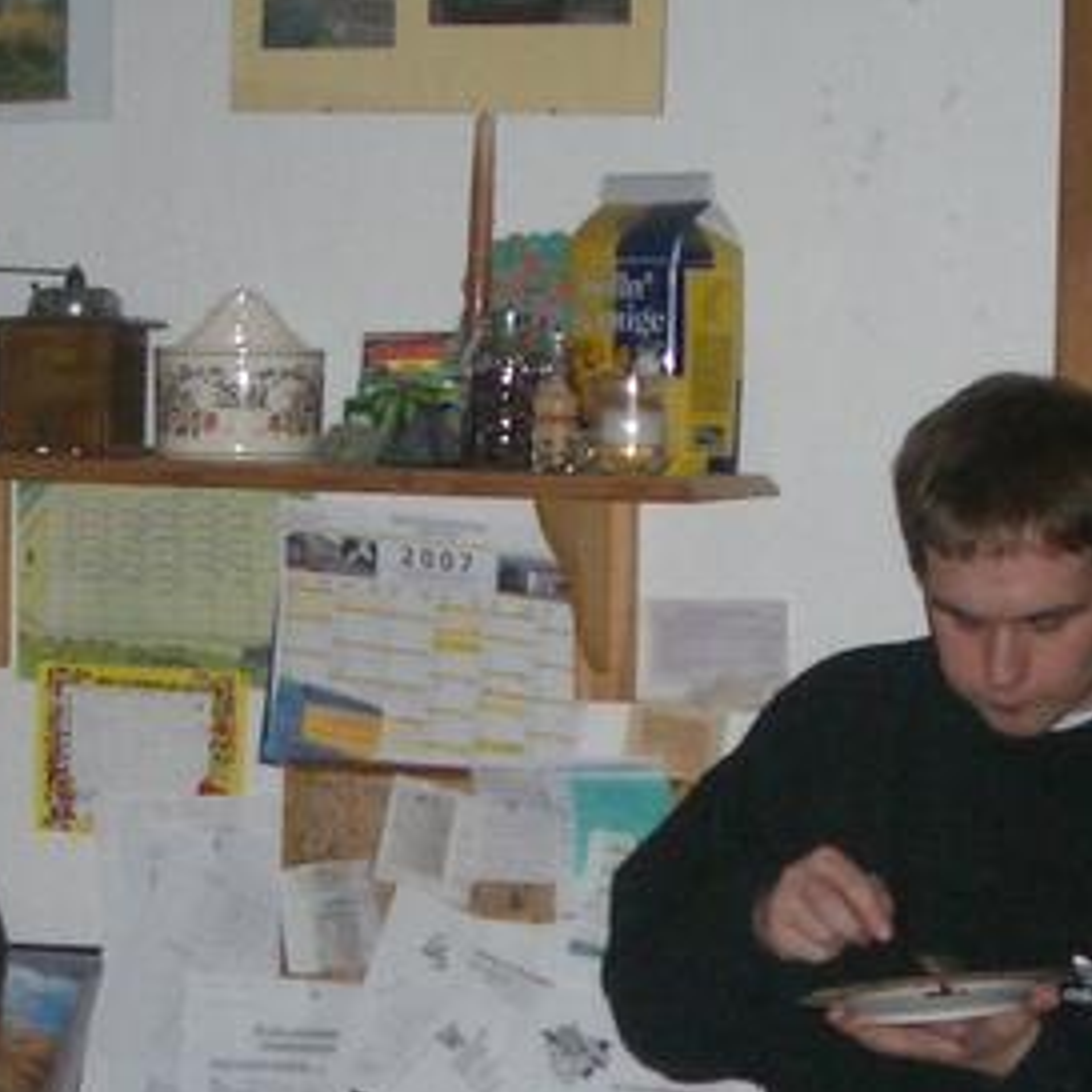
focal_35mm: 116
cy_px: 1116
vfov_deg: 14.8
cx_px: 588
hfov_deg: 15.0
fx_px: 4140
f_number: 2.6
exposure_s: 1/60
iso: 100
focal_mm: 5.8
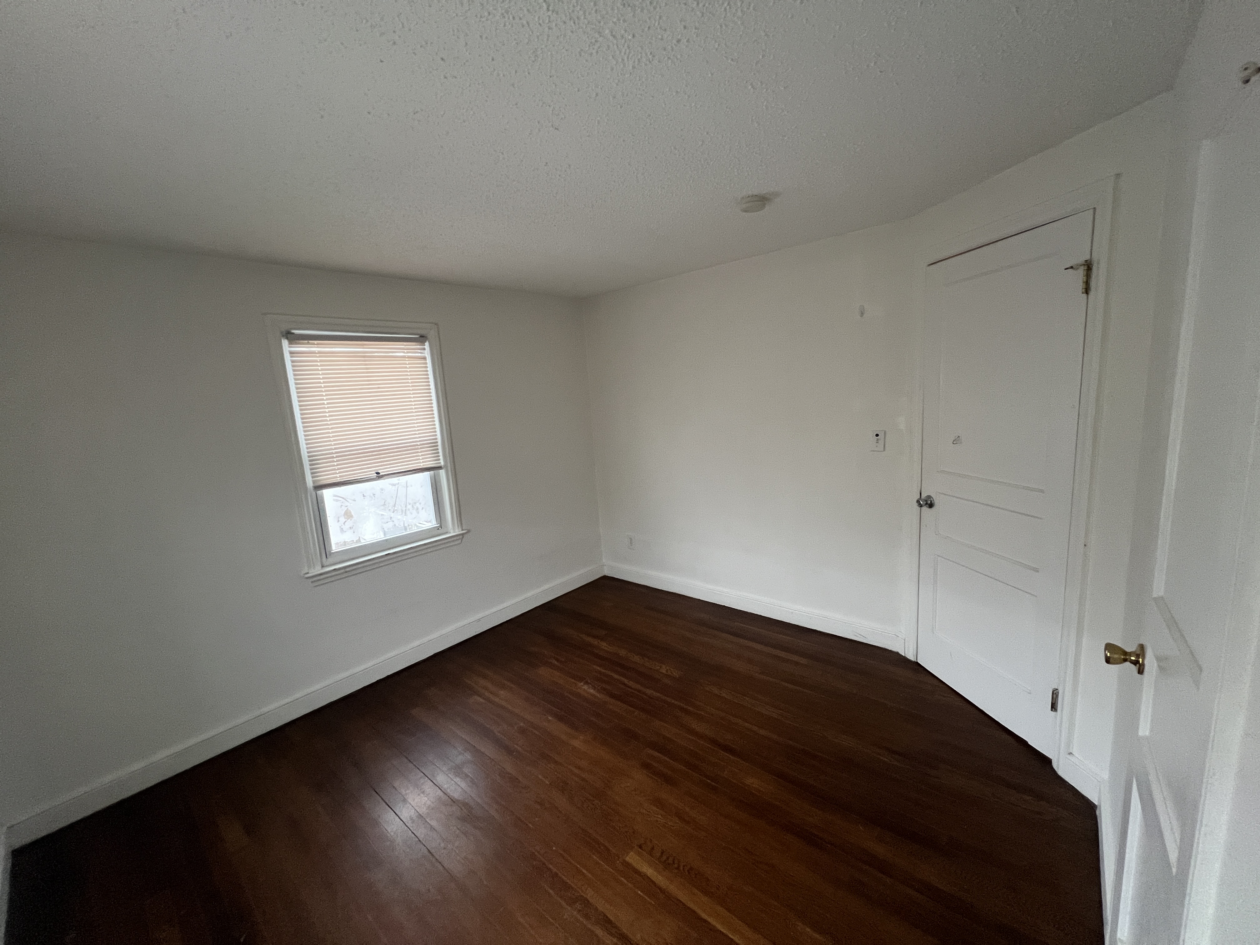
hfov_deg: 106.2
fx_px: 473
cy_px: 472
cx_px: 630
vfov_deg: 89.9
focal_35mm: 13
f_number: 1.8
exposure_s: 1/60
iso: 320
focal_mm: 1.57
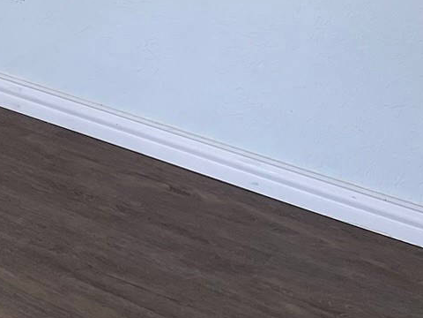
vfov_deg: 12.4
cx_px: -419
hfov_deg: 14.7
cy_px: -230
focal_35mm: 111
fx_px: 1356
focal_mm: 5.1
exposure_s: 1/120
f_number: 1.6
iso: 100
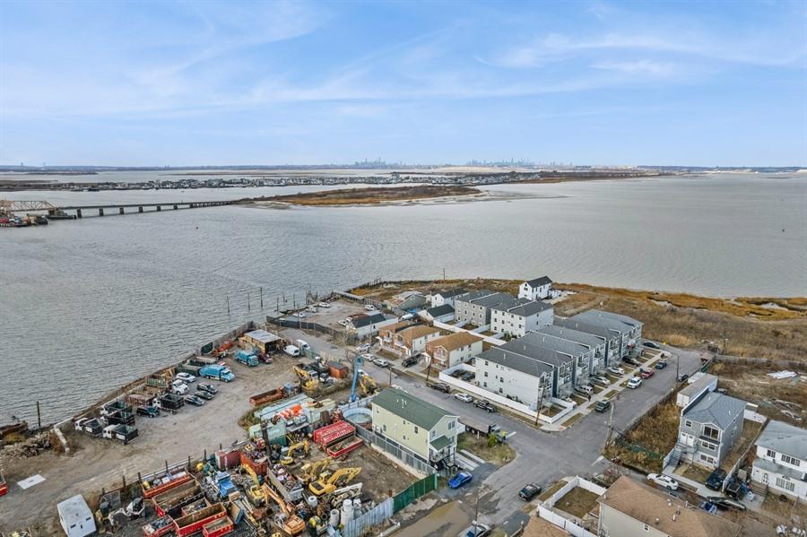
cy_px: 268
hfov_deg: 78.6
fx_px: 493
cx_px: 404
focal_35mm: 22
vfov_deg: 57.2
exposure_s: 1/1250
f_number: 2.4
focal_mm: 8.38
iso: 100
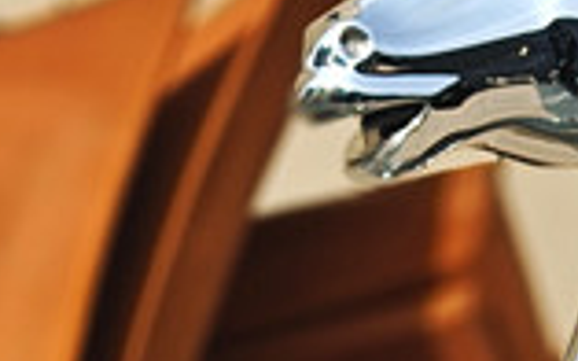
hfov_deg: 4.4
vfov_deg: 2.7
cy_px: 969
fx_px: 7464
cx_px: 987
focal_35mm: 474
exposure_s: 1/657
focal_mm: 16.53
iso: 80
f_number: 1.4
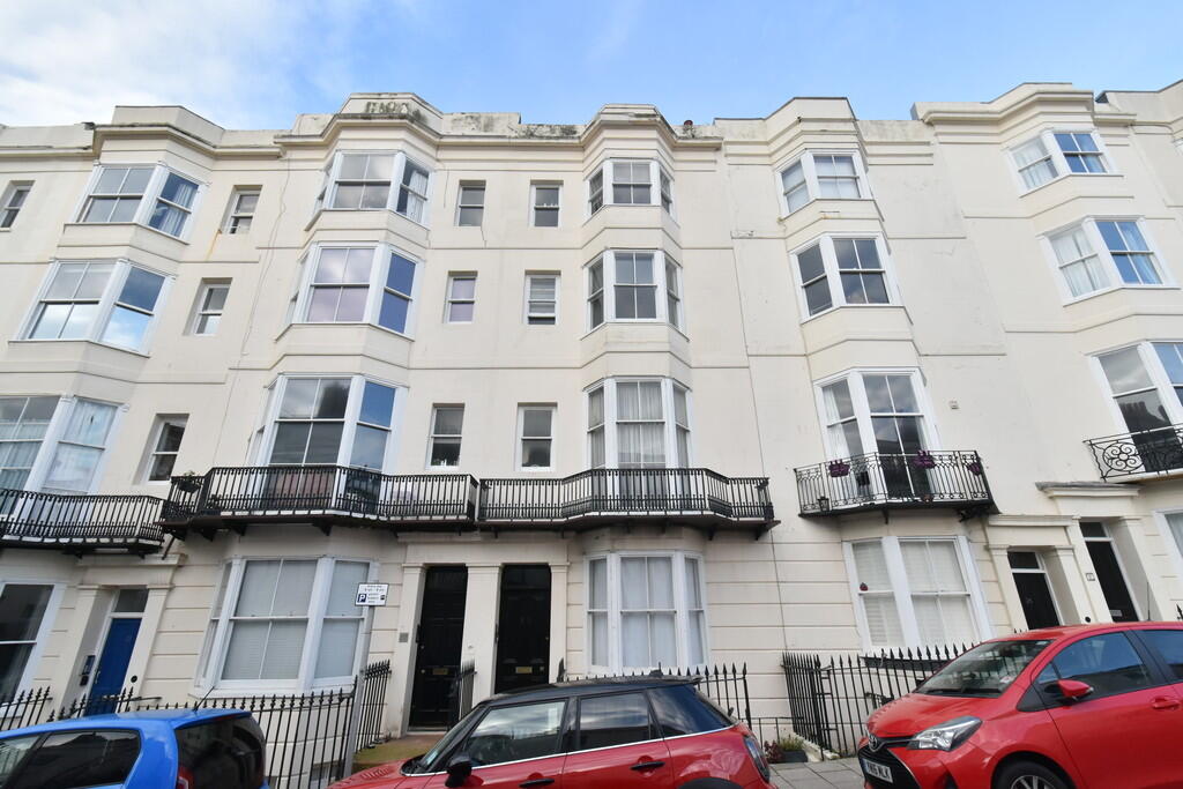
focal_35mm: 15
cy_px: 394
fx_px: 493
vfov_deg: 77.3
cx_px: 592
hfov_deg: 100.4
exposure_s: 1/200
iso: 500
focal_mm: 10
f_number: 8
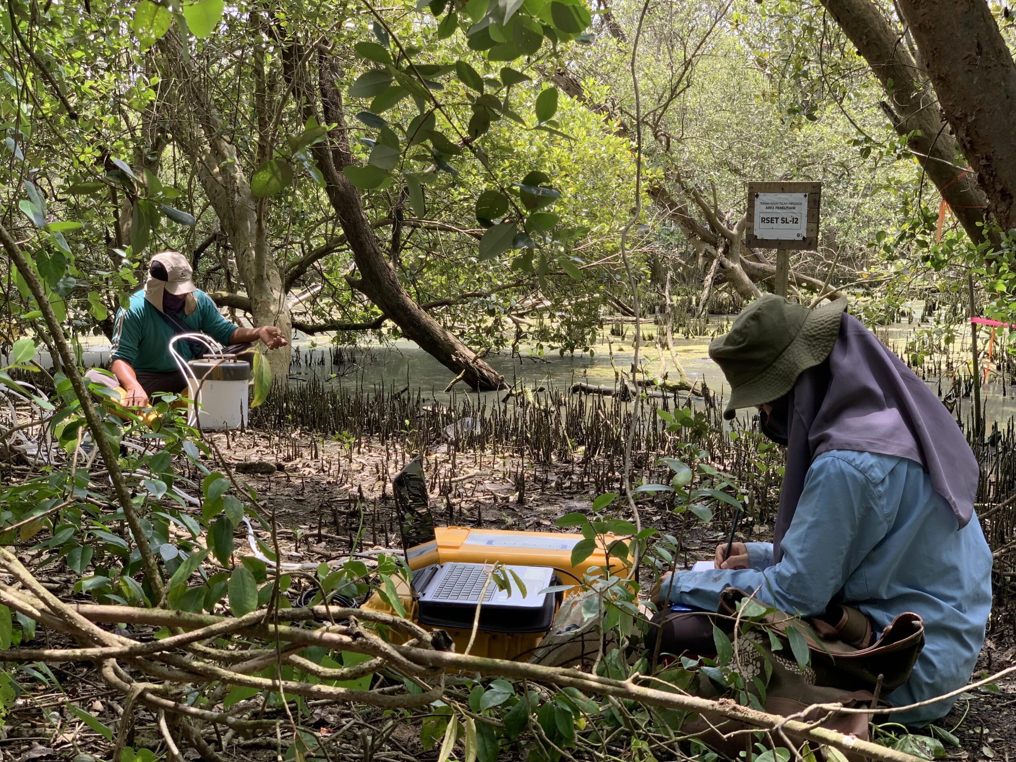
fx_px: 1526
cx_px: 508
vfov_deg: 28.0
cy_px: 381
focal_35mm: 52
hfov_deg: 36.8
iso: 16
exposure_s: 1/122
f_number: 2.4
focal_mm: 6
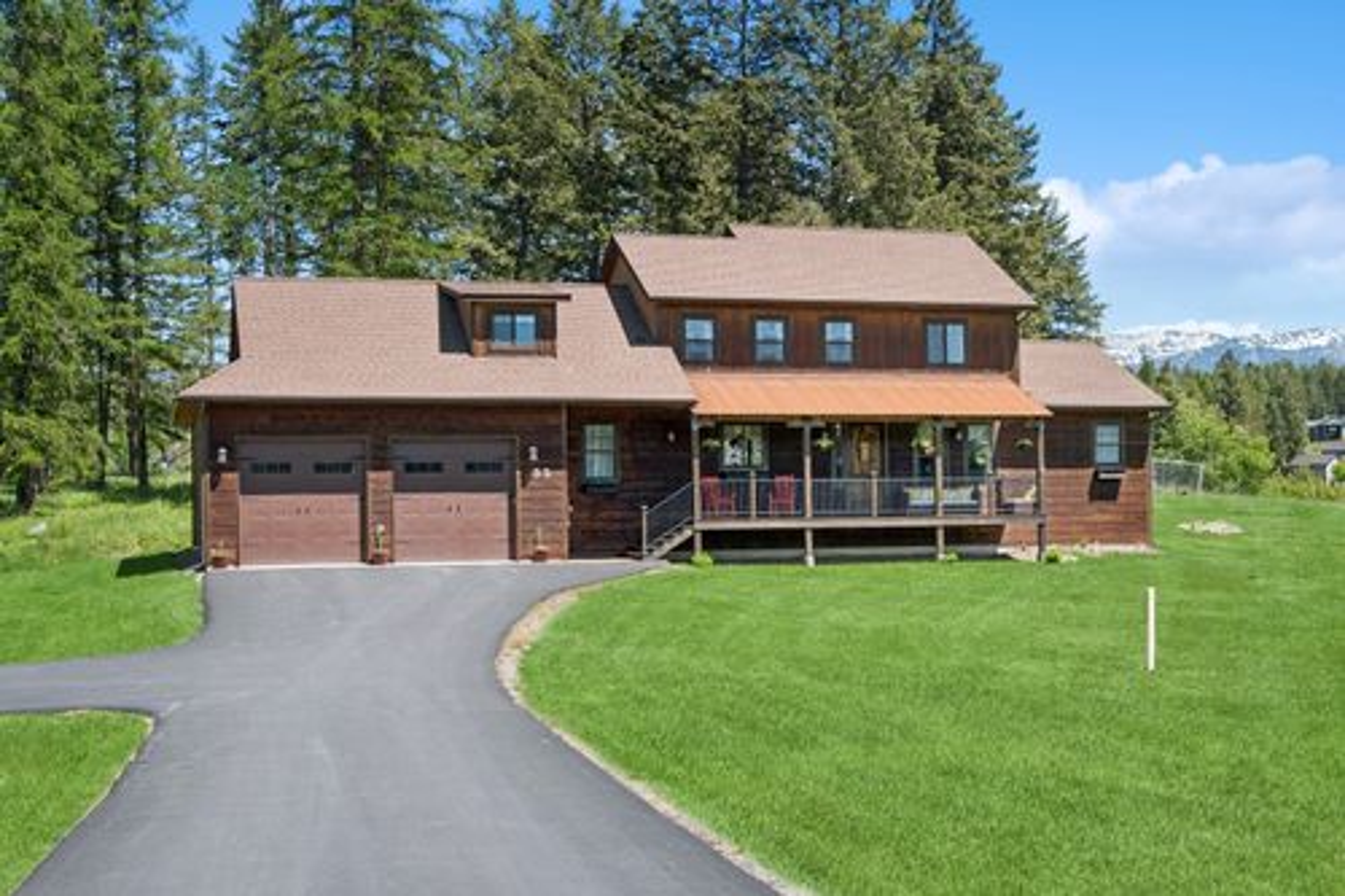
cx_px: 672
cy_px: 448
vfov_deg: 28.1
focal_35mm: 48
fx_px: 1793
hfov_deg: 41.1
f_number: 6.3
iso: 100
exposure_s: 1/400
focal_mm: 32
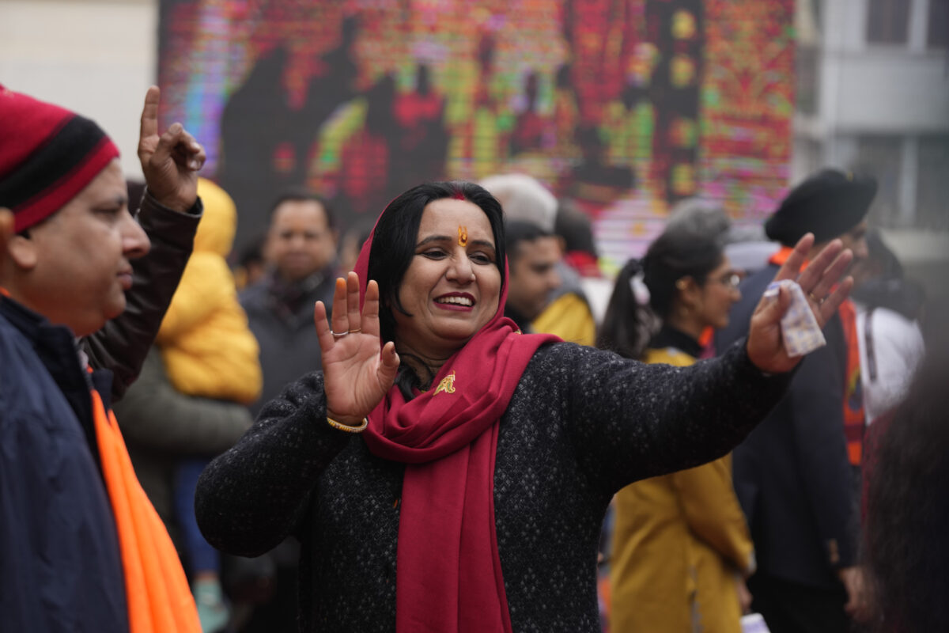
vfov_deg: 11.0
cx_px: 474
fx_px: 3295
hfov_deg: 16.4
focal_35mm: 125
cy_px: 316
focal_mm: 125
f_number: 4
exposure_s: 1/1000
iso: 500
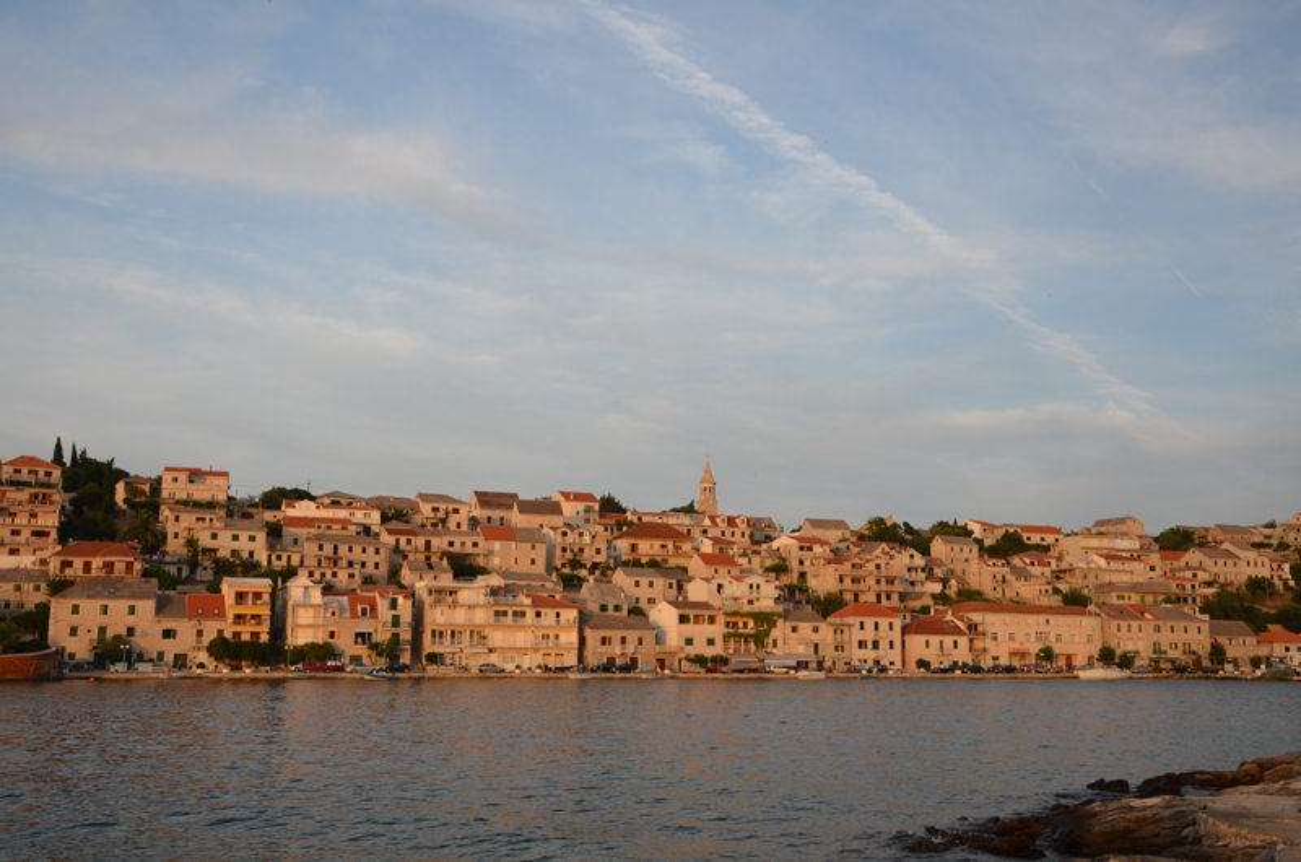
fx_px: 1353
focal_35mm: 38
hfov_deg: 51.4
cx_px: 650
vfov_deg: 35.3
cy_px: 431
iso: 250
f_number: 5.6
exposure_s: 1/125
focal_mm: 25
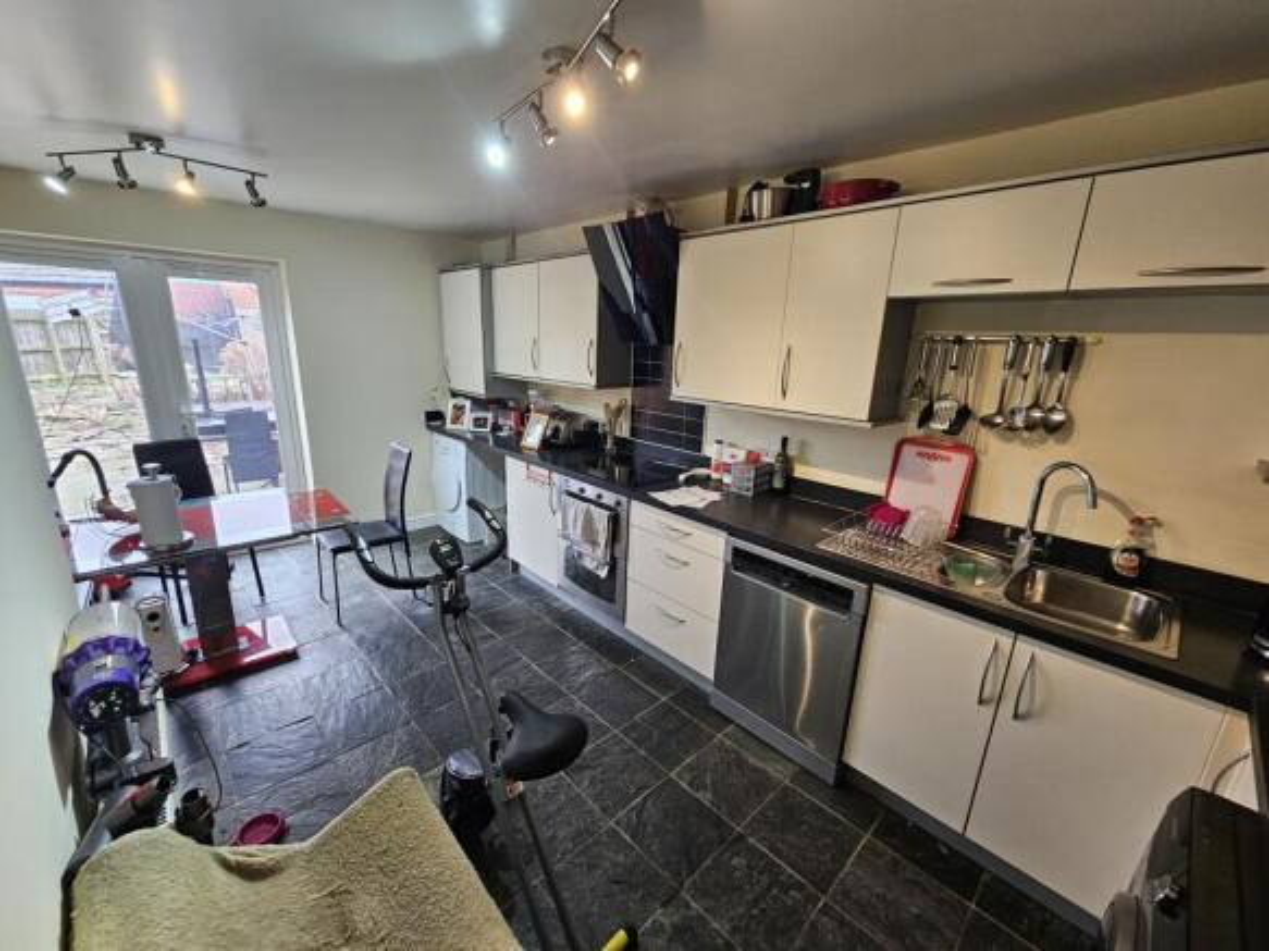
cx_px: 634
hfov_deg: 106.2
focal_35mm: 13
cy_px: 476
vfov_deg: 89.9
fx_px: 476
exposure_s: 1/50
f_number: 2.2
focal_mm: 2.2
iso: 160
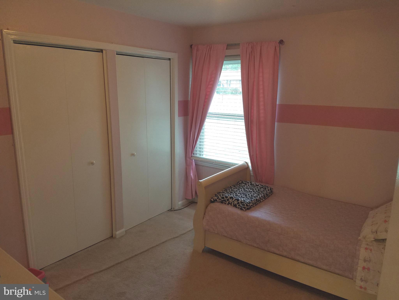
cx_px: 200
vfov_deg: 53.1
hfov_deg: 67.3
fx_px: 300
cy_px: 150
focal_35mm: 26
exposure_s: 1/40
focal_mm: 4.2
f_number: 1.7
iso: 160
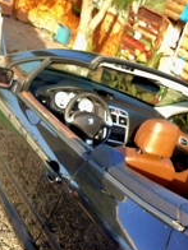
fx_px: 340
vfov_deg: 37.3
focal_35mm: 47
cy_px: 233
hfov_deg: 29.6
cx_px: 168
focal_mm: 5.4
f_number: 1.8
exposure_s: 1/556
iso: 50
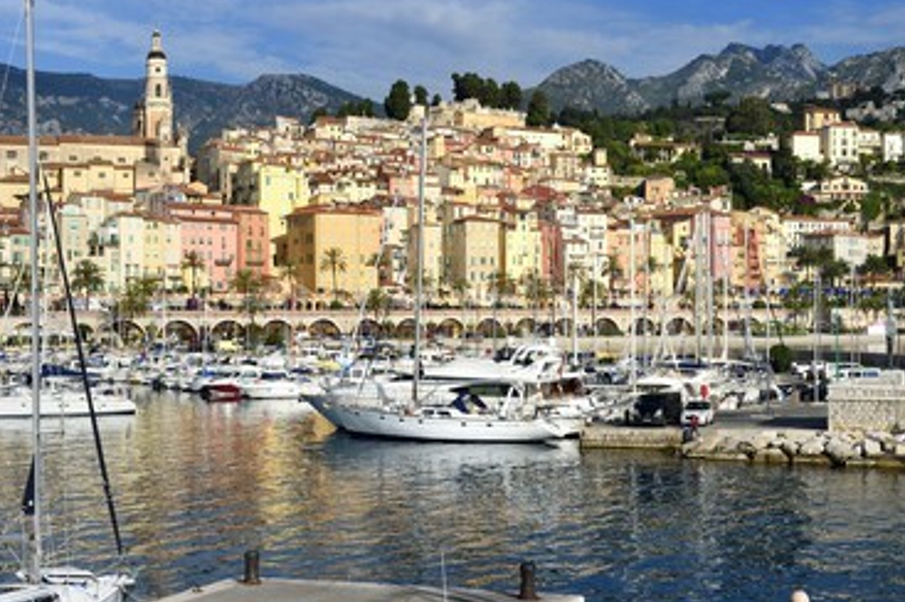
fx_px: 1582
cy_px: 289
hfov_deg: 31.9
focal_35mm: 63
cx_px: 498
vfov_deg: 21.5
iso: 200
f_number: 16
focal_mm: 55
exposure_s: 1/200
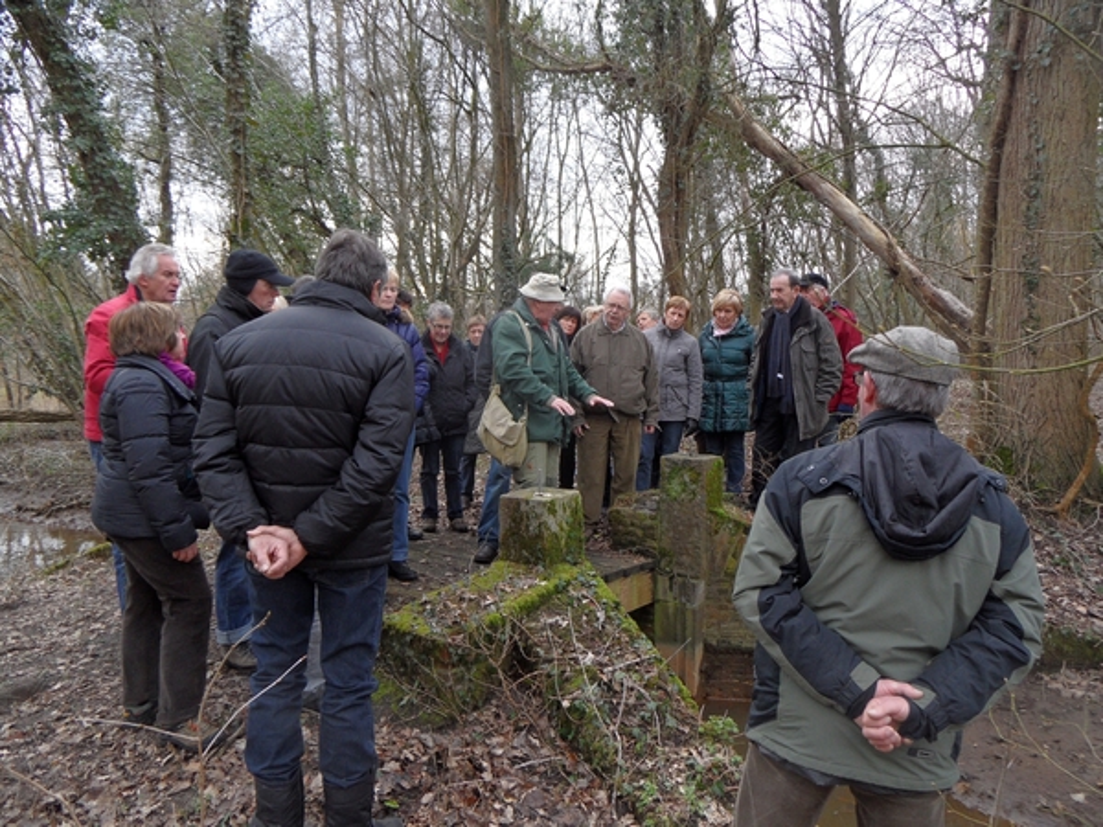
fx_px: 765
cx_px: 552
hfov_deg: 71.6
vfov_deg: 56.8
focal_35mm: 24
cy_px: 414
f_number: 3.2
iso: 80
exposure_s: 1/90
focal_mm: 3.9
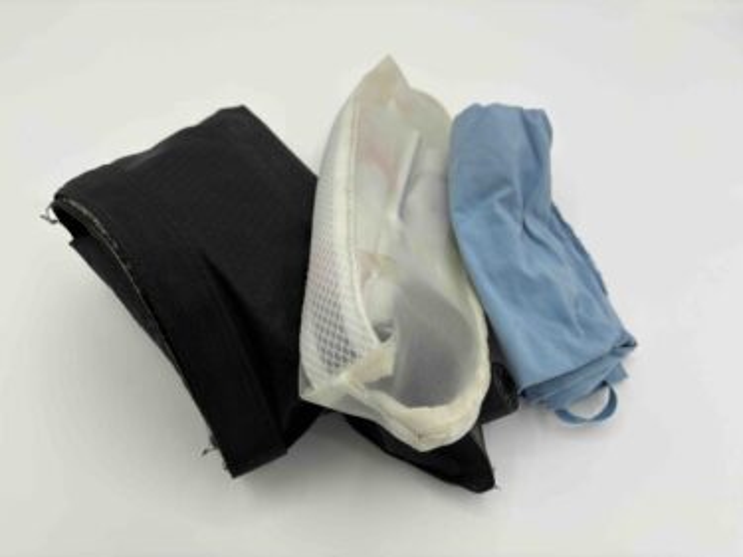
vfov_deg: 53.0
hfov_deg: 67.3
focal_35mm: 26
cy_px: 278
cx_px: 372
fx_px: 558
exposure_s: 1/359
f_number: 1.6
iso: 50
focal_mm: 5.96
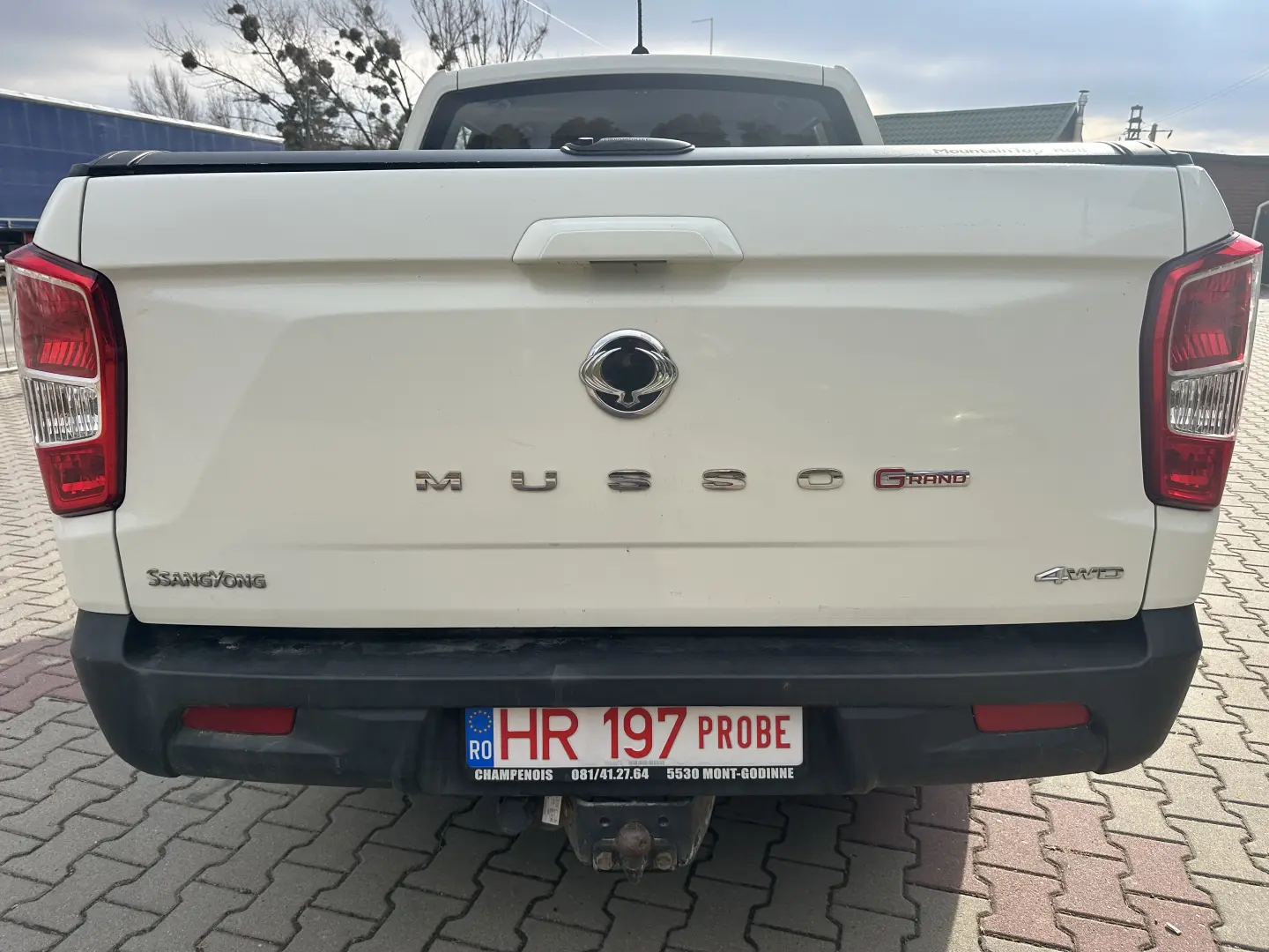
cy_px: 476
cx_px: 634
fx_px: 880
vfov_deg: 56.8
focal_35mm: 24
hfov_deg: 71.6
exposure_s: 1/3356
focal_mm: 6.86
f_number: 1.78
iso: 80
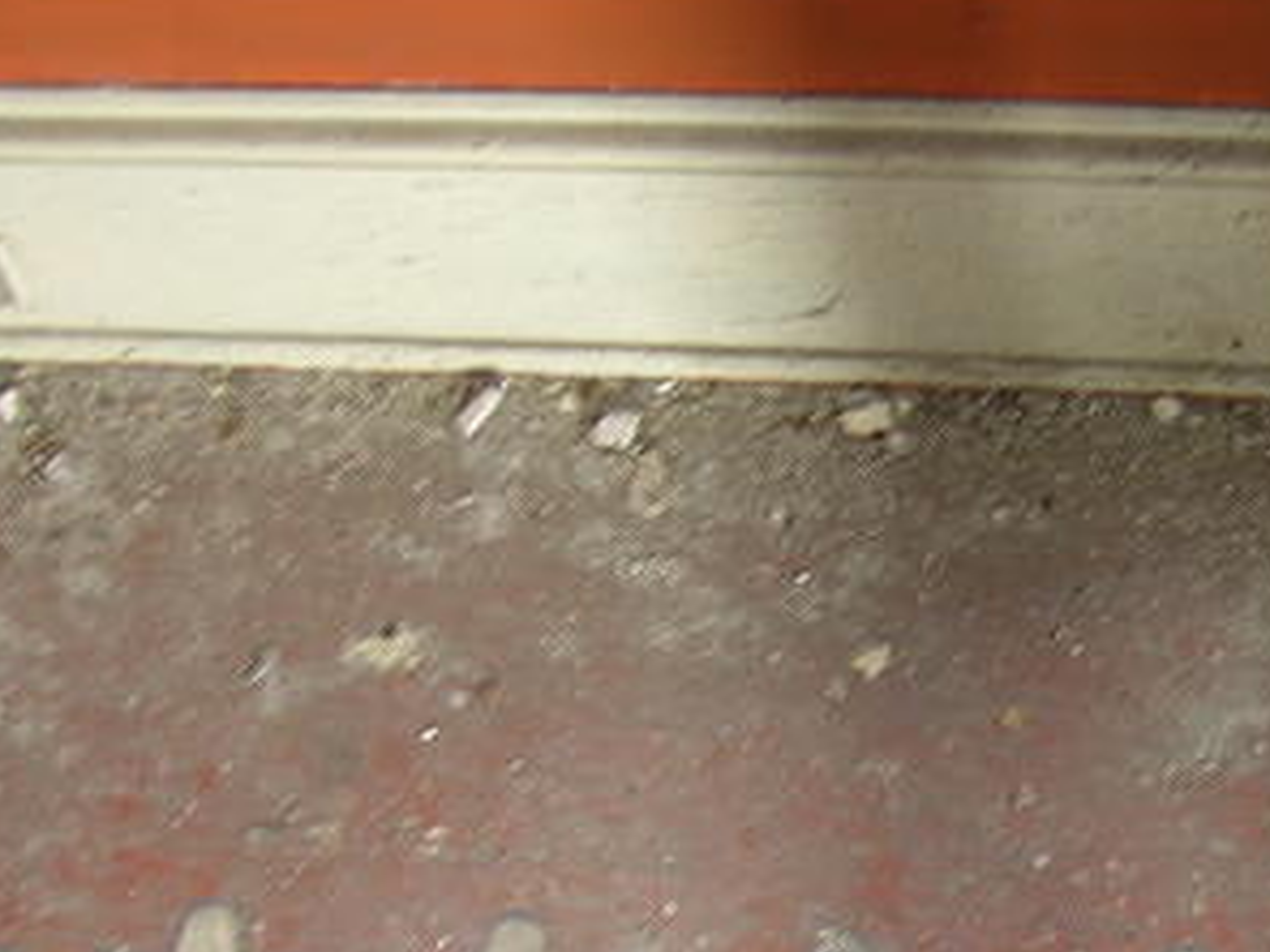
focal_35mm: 67
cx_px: 918
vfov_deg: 21.7
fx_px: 2458
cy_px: 759
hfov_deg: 28.6
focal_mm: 6.5
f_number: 2.9
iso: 50
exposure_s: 1/11.4
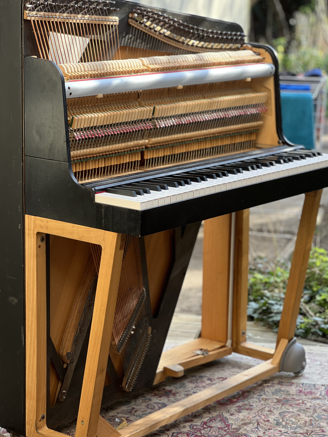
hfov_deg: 16.6
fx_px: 1124
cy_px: 219
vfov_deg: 22.0
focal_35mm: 89
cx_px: 167
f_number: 2.8
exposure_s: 1/121
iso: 80
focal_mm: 9
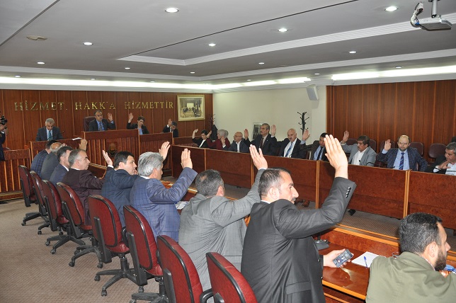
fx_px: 342
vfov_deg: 47.8
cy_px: 152
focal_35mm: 27
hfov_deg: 67.4
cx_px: 228
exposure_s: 1/60
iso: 800
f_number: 3.5
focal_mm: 18
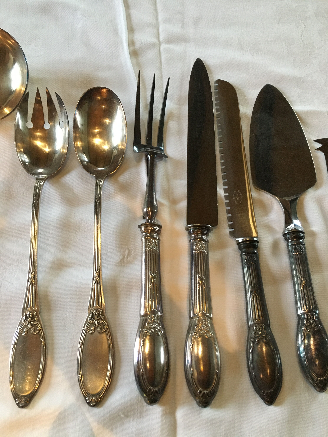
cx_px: 164
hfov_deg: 48.2
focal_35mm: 29
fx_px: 366
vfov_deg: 61.7
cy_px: 218
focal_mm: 4.15
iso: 200
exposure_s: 1/25
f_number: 2.2
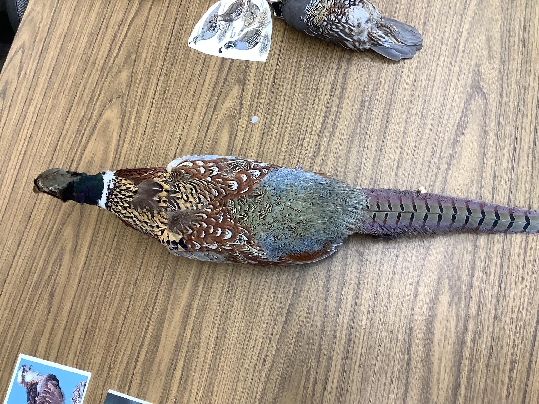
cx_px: 270
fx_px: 483
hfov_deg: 58.4
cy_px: 202
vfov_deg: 45.4
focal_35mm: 31
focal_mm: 3.3
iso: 125
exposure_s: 1/60
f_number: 2.4
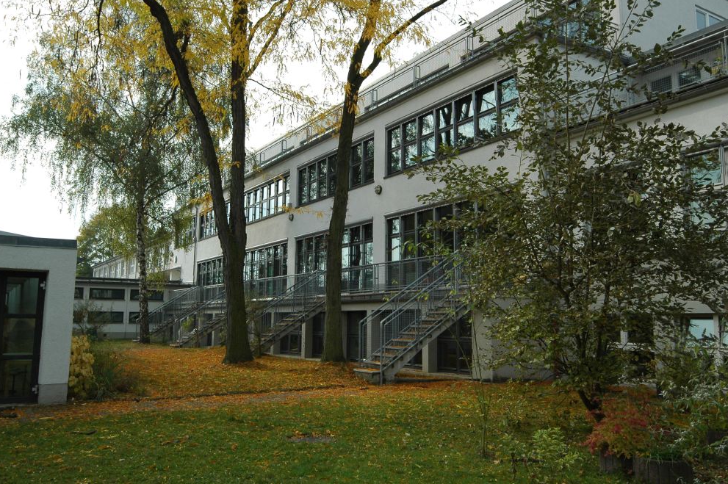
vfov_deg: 42.3
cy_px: 235
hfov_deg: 60.3
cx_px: 356
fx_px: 626
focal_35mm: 31
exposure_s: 1/200
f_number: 10
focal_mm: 20
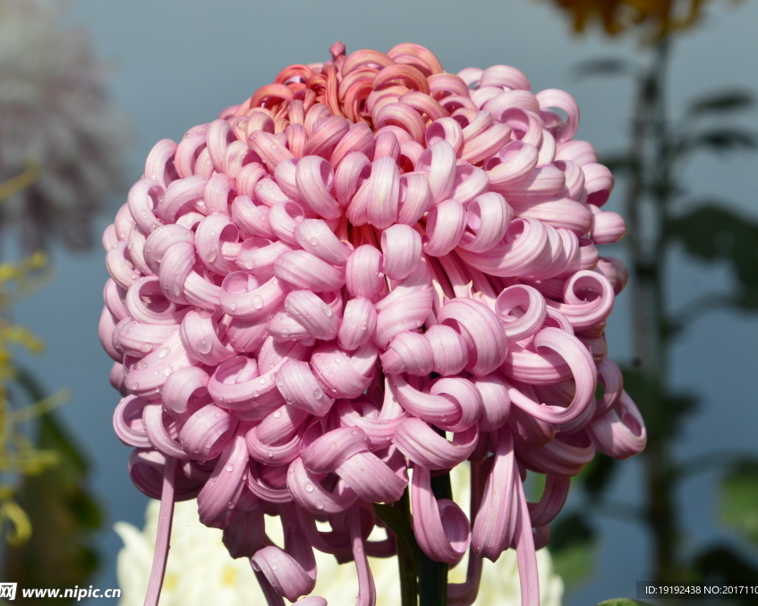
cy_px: 303
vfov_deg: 7.3
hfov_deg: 9.1
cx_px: 390
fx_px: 4770
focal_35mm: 213
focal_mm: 125
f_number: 14
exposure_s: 1/400
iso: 400
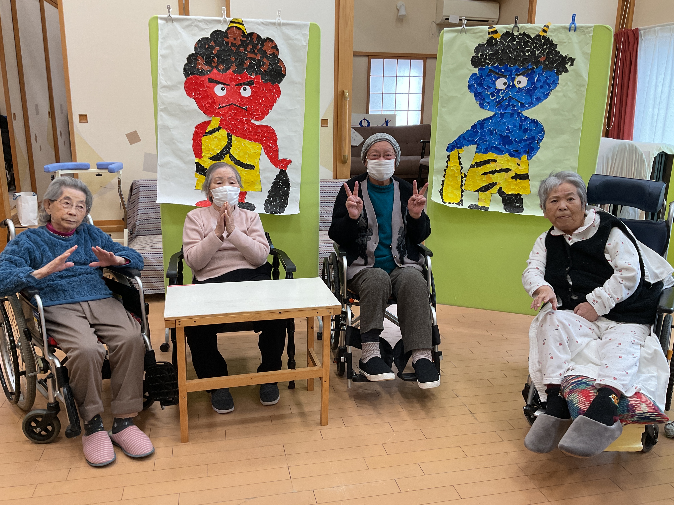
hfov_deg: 61.7
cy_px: 252
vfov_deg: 48.2
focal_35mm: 29
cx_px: 337
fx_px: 565
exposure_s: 1/50
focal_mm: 3
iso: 64
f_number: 1.8
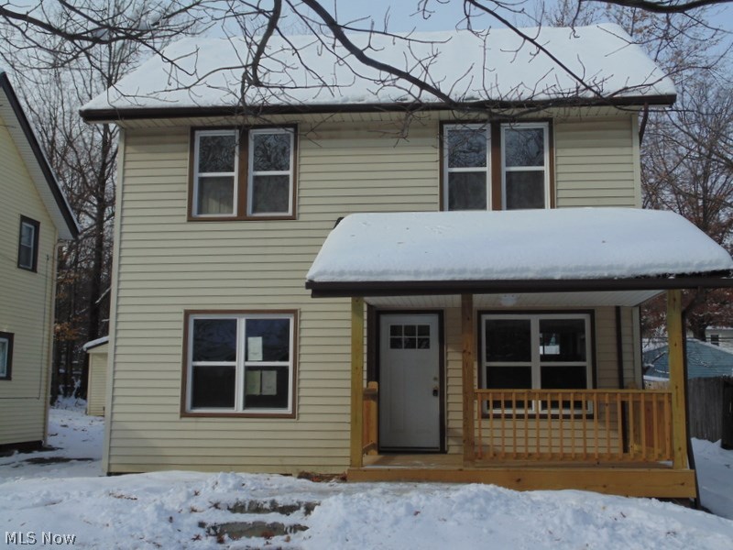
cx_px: 366
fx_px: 868
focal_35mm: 41
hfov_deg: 45.8
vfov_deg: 35.1
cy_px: 275
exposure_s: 1/1000
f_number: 3.6
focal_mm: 7.4
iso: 80
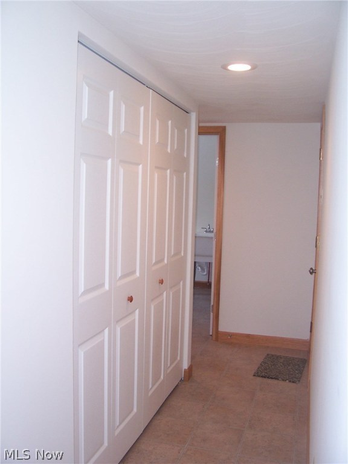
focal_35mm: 34
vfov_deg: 54.0
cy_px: 232
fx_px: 456
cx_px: 174
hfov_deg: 41.8
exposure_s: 1/60
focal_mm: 5.6
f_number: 2.7
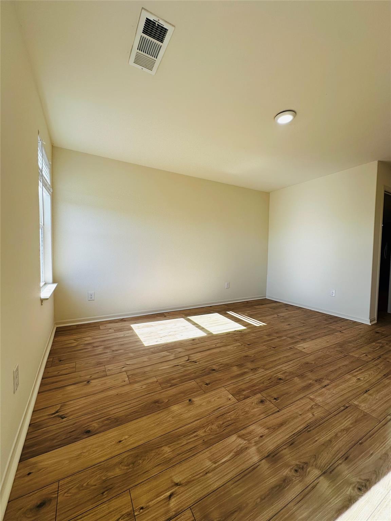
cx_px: 196
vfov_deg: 102.1
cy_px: 260
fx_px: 211
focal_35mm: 14
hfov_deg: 85.7
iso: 40
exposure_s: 1/223
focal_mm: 2.22
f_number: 2.2
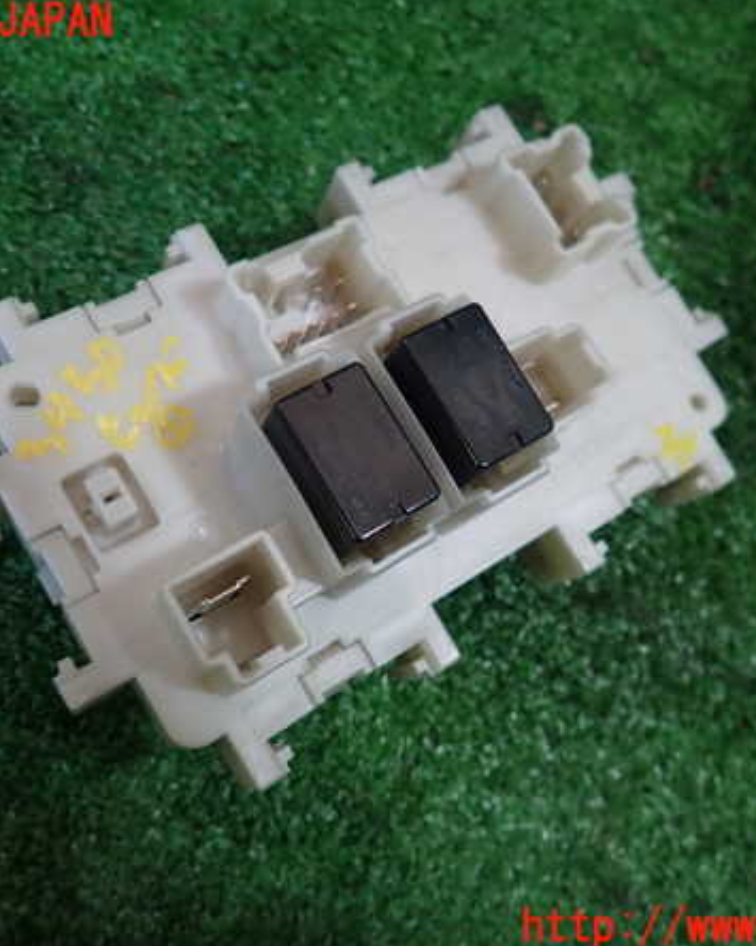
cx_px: 364
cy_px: 475
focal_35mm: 33
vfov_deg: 54.2
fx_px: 923
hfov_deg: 44.5
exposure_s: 1/60
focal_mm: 4.5
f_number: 2
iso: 160
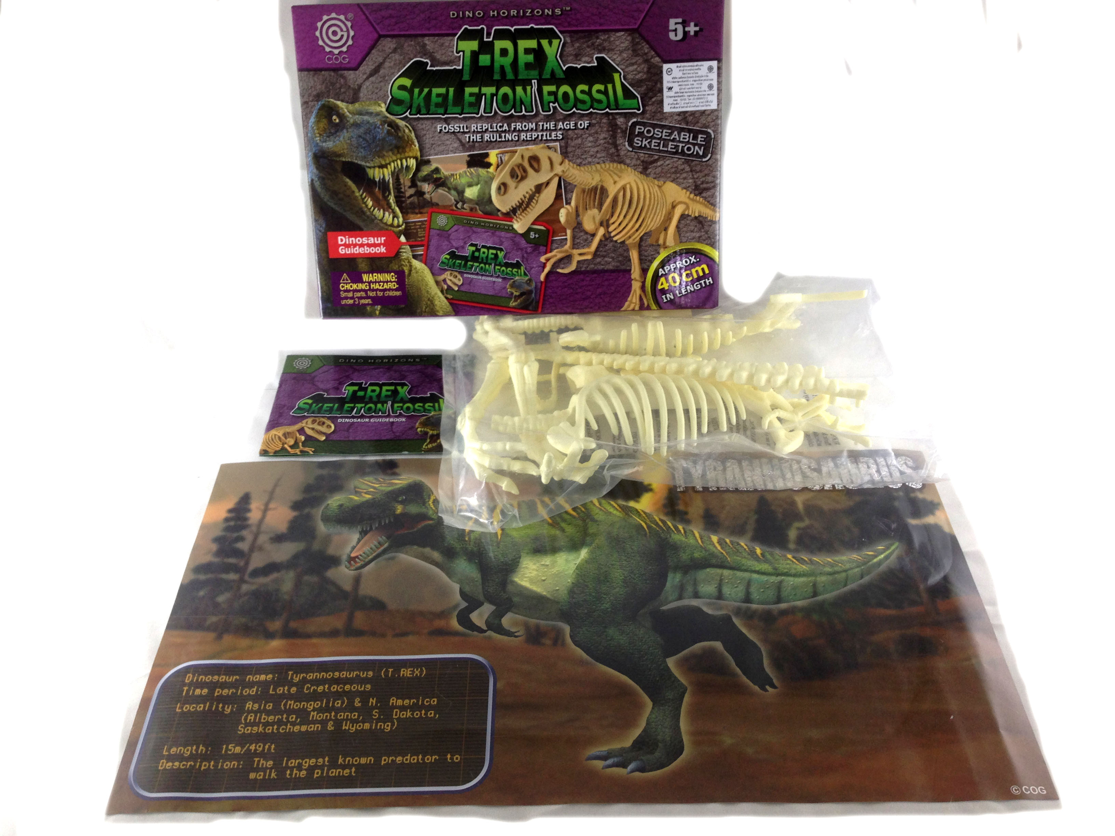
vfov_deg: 42.9
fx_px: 1063
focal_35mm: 33
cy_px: 418
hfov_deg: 55.4
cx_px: 558
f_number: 2.4
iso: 64
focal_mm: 4.12
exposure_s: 1/40
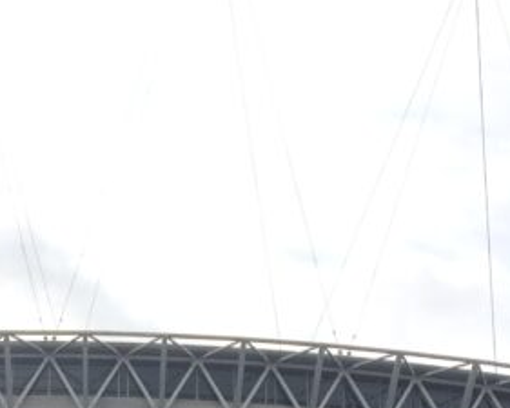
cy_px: 399
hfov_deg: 18.4
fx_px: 1555
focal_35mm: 103
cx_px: 100
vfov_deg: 14.7
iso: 32
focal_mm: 4.15
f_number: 2.2
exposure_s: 1/1244
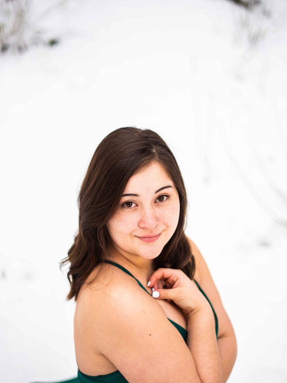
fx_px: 652
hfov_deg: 24.8
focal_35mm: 59
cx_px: 146
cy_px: 202
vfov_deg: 32.7
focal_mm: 50
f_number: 1.6
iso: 250
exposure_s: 1/2000
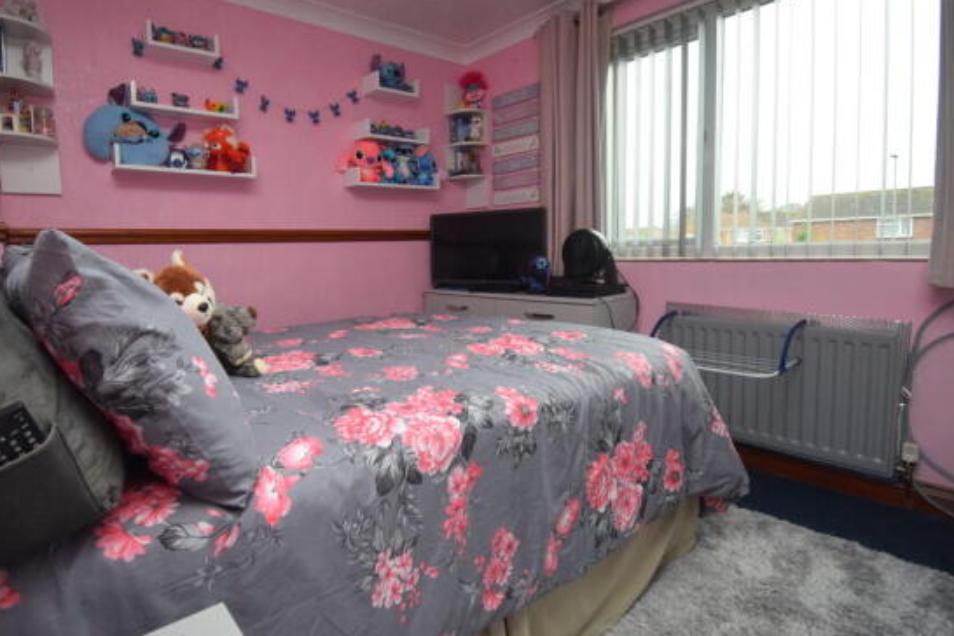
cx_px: 396
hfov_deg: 89.2
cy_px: 291
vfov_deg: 67.3
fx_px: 477
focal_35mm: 18
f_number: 4.5
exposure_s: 1/60
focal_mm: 10
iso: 640
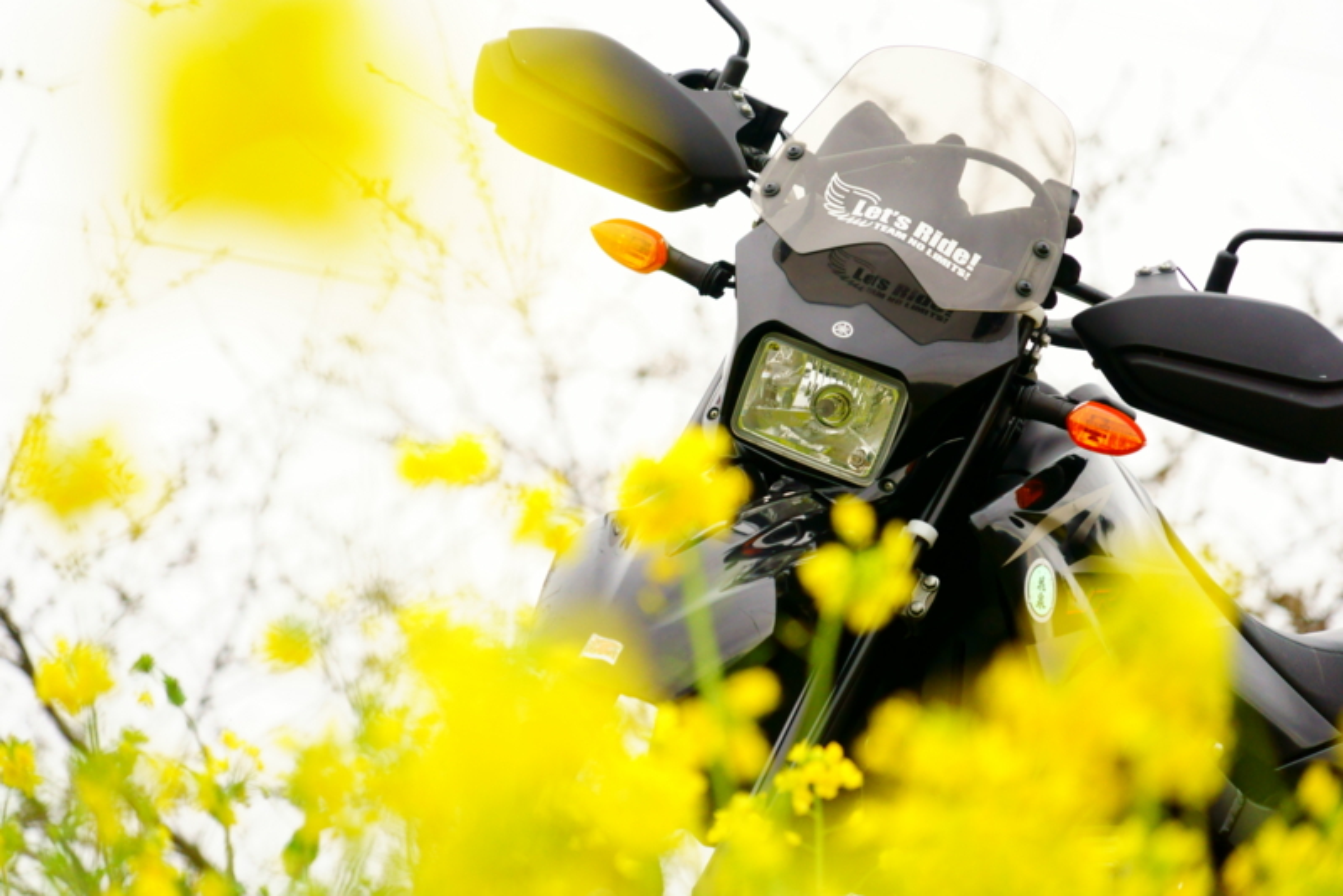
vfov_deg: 6.9
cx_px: 672
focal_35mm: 198
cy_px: 448
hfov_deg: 10.4
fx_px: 7389
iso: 1000
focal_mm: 198
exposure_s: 1/200
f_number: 6.3
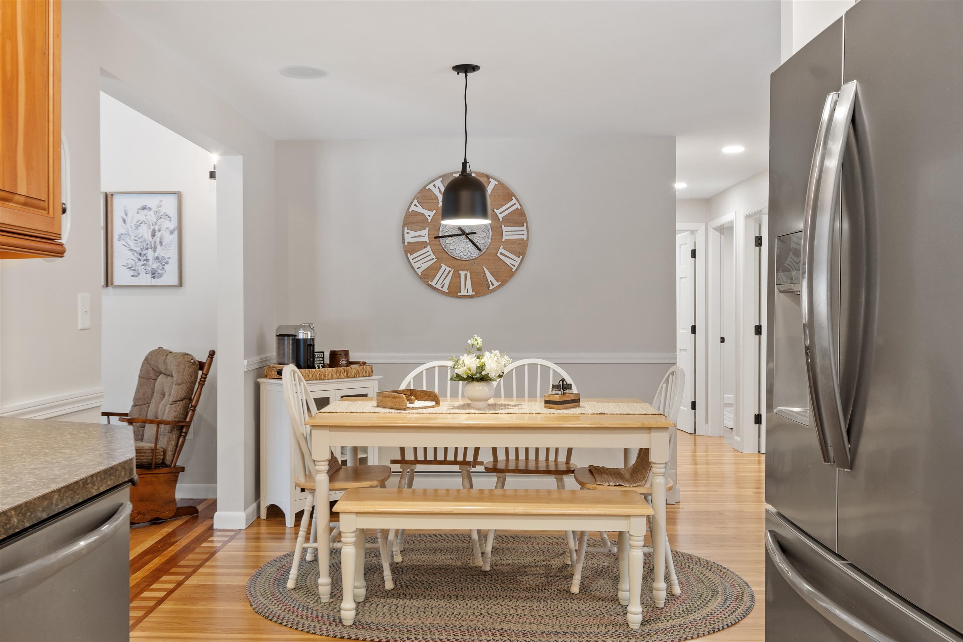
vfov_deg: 40.0
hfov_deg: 57.2
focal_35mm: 33
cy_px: 321
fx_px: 883
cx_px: 482
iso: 320
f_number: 8
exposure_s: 1.6
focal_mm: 22
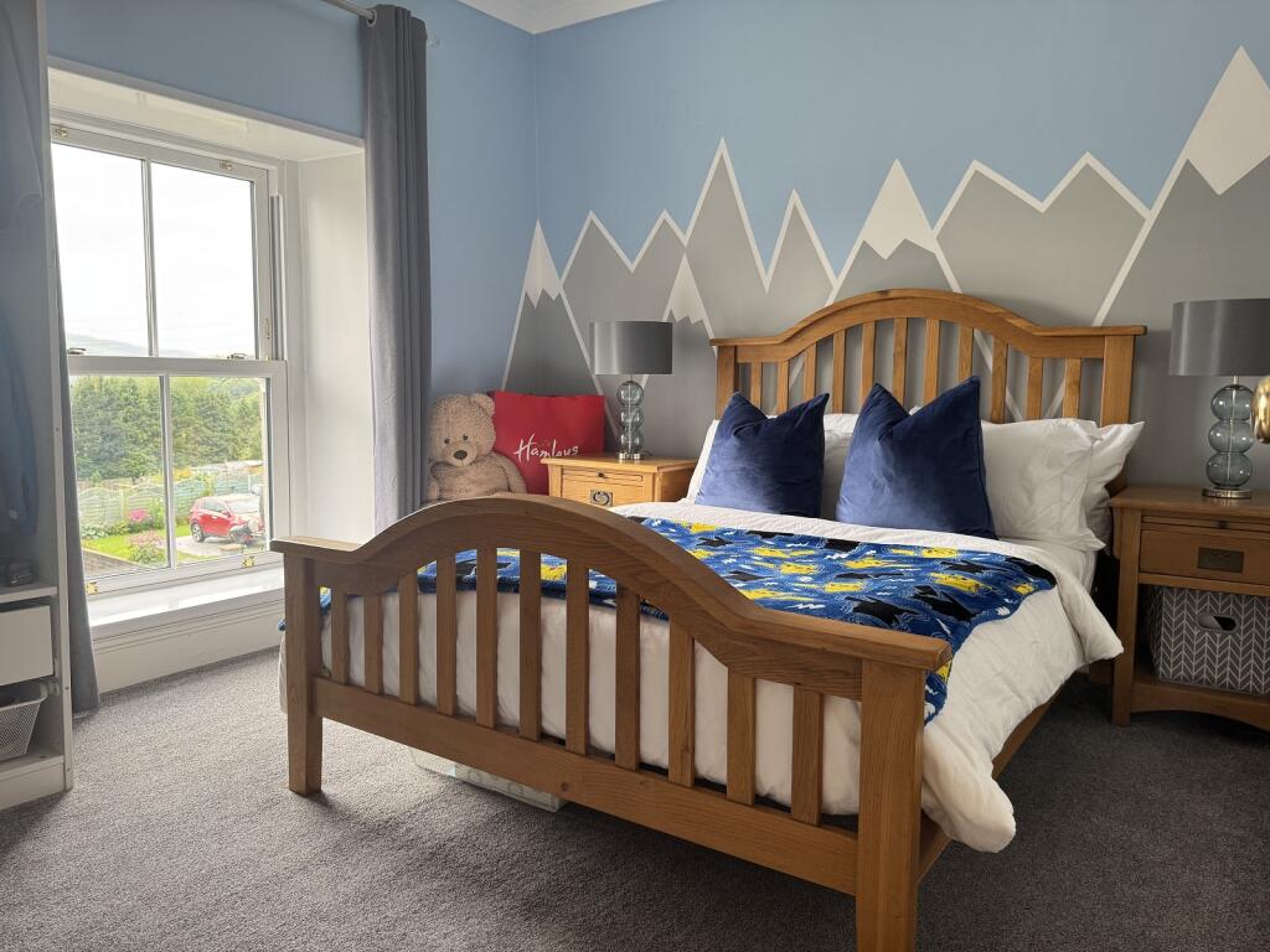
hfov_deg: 71.6
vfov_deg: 56.8
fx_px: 881
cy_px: 476
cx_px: 635
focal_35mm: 24
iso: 160
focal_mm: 6.76
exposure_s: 1/121
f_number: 1.78
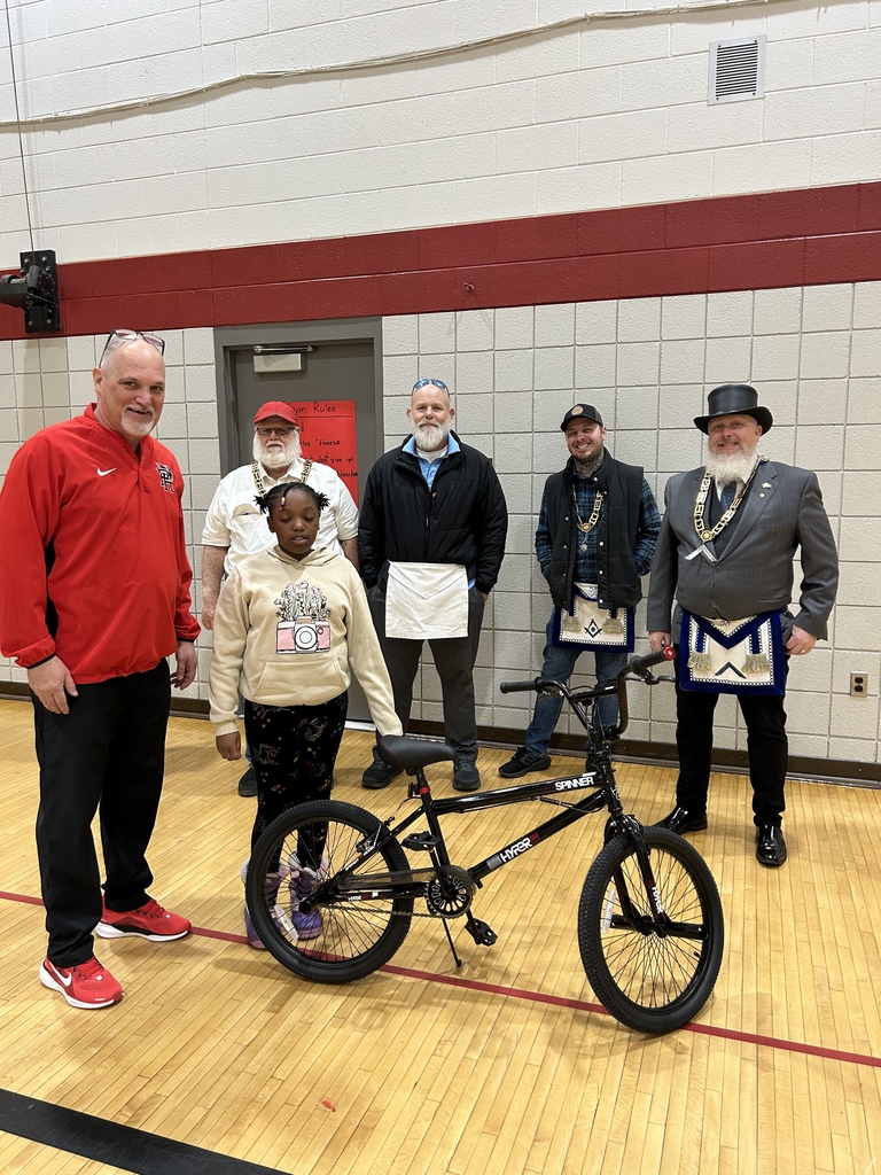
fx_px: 882
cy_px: 588
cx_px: 440
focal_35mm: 26
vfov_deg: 67.3
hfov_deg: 53.1
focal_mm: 5.7
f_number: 1.5
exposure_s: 1/120
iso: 125
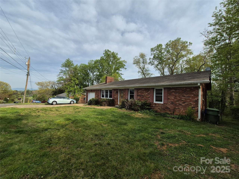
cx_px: 120
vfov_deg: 89.9
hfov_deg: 106.2
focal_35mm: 13
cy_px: 90
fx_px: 90
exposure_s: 1/1616
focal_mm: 1.74
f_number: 2.2
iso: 50
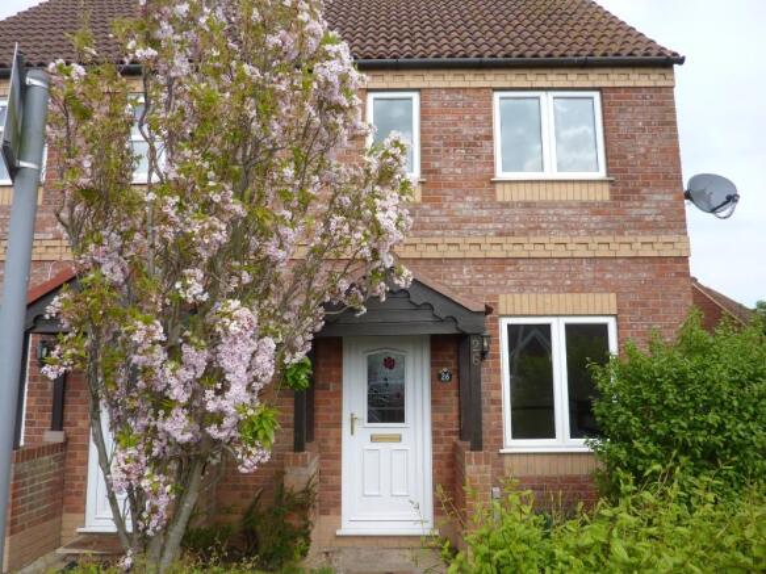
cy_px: 287
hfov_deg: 69.4
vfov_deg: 54.9
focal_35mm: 25
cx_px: 383
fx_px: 553
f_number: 3.3
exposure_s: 1/500
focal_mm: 4.1
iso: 80
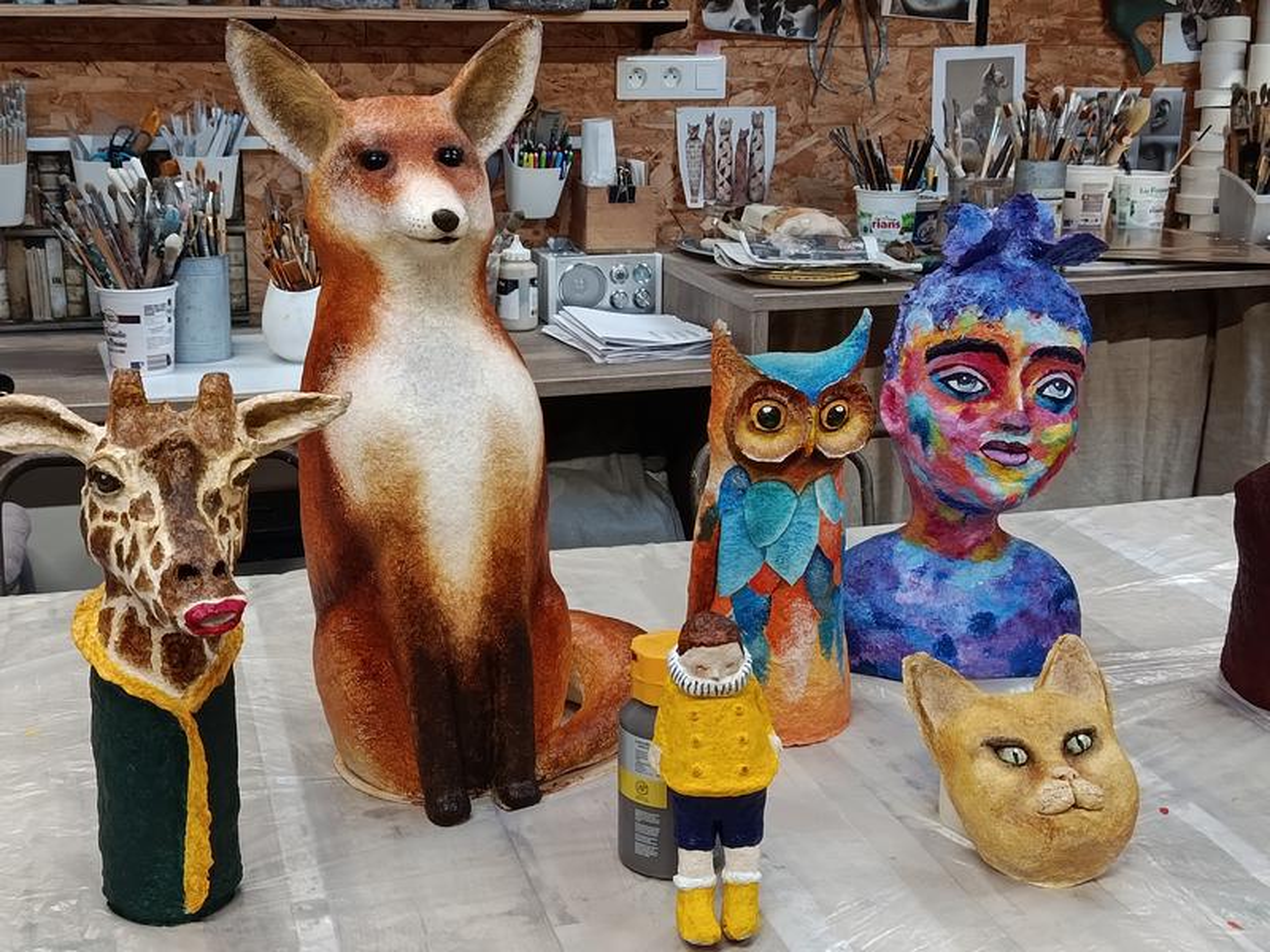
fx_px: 1761
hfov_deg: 39.7
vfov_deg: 30.3
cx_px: 635
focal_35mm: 48
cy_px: 476
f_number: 1.7
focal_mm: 5.24
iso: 549
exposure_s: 1/100
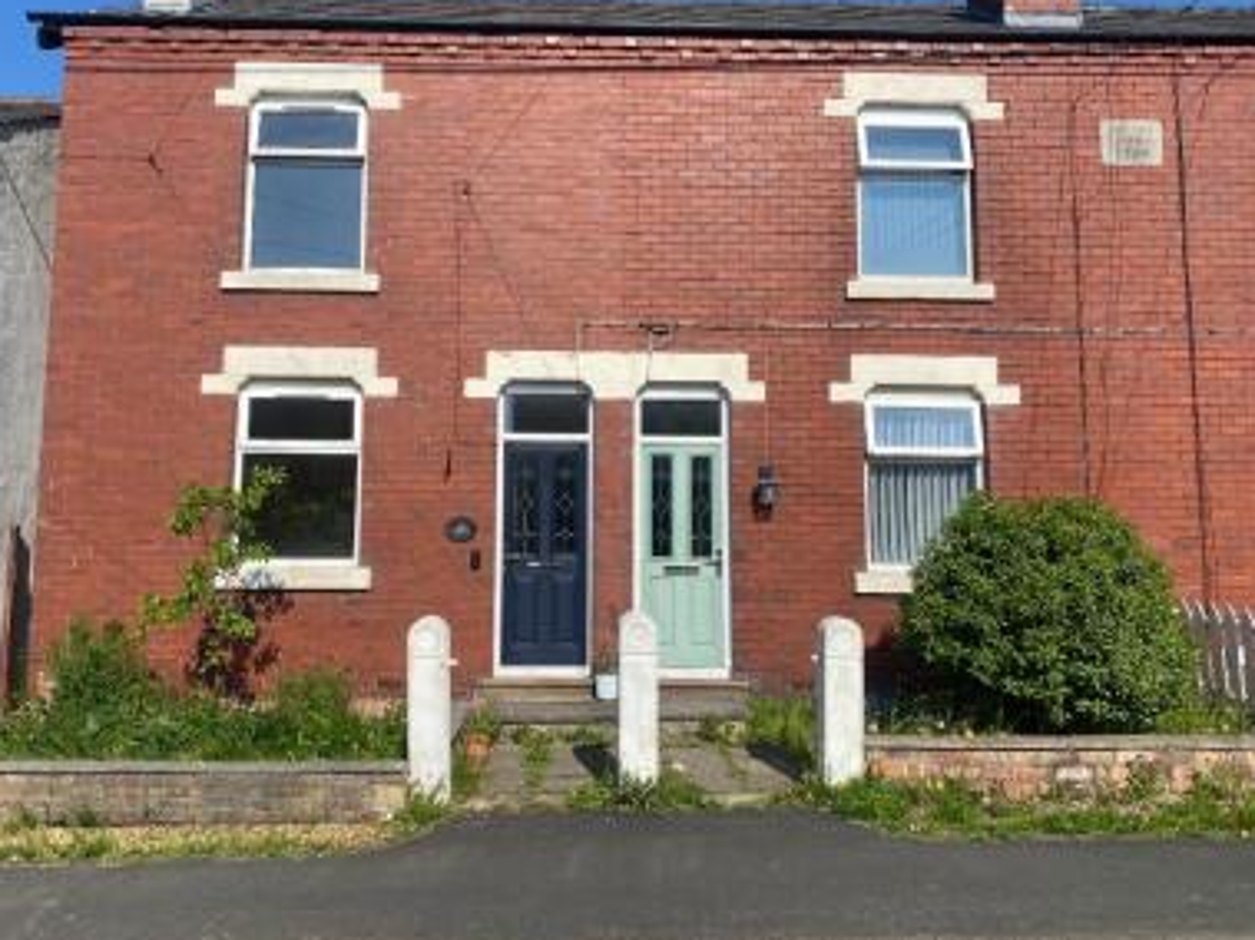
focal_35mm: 29
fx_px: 1051
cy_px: 429
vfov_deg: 48.1
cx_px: 584
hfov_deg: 61.6
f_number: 1.8
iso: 32
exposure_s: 1/3846
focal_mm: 4.25
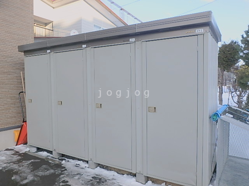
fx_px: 201
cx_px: 124
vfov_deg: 49.7
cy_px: 93
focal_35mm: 28
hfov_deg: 63.4
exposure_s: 1/160
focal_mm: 5
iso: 125
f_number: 4.4
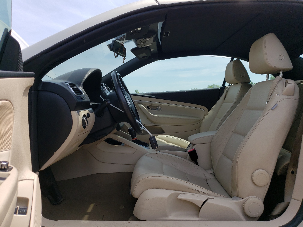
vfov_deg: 53.1
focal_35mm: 26
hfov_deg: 67.3
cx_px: 152
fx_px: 228
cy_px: 114
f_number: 1.5
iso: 50
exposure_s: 1/2500
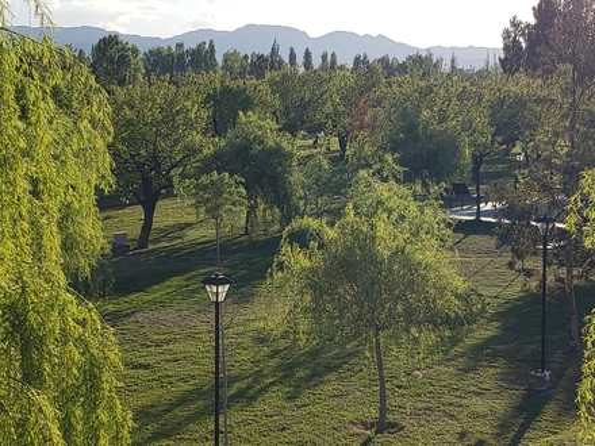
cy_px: 223
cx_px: 298
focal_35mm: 26
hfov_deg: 67.3
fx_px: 447
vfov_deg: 53.1
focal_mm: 4.3
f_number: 2.4
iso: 50
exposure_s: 1/1457
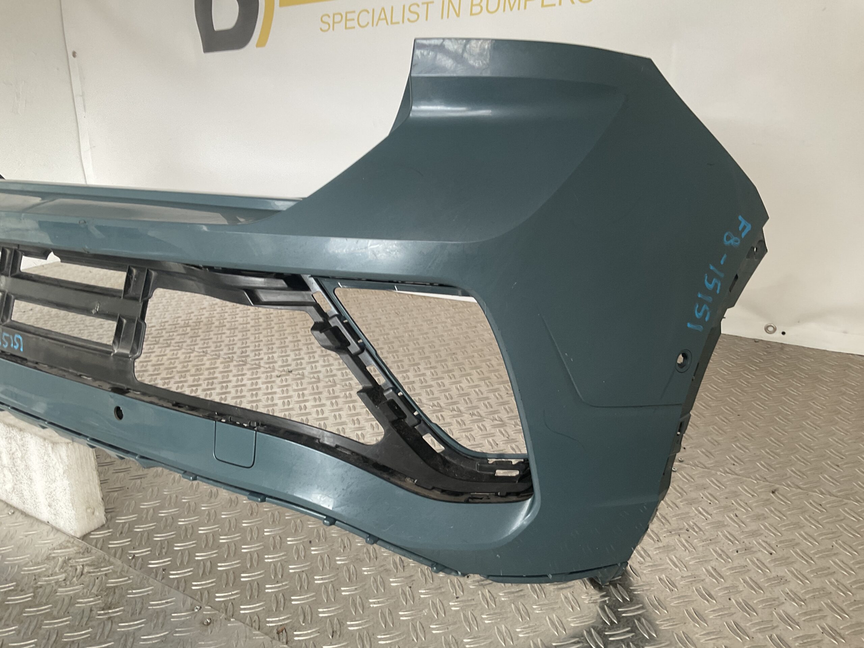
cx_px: 432
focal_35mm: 29
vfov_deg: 48.2
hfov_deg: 61.7
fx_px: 724
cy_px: 324
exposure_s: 1/60
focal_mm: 3
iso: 40
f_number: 1.8
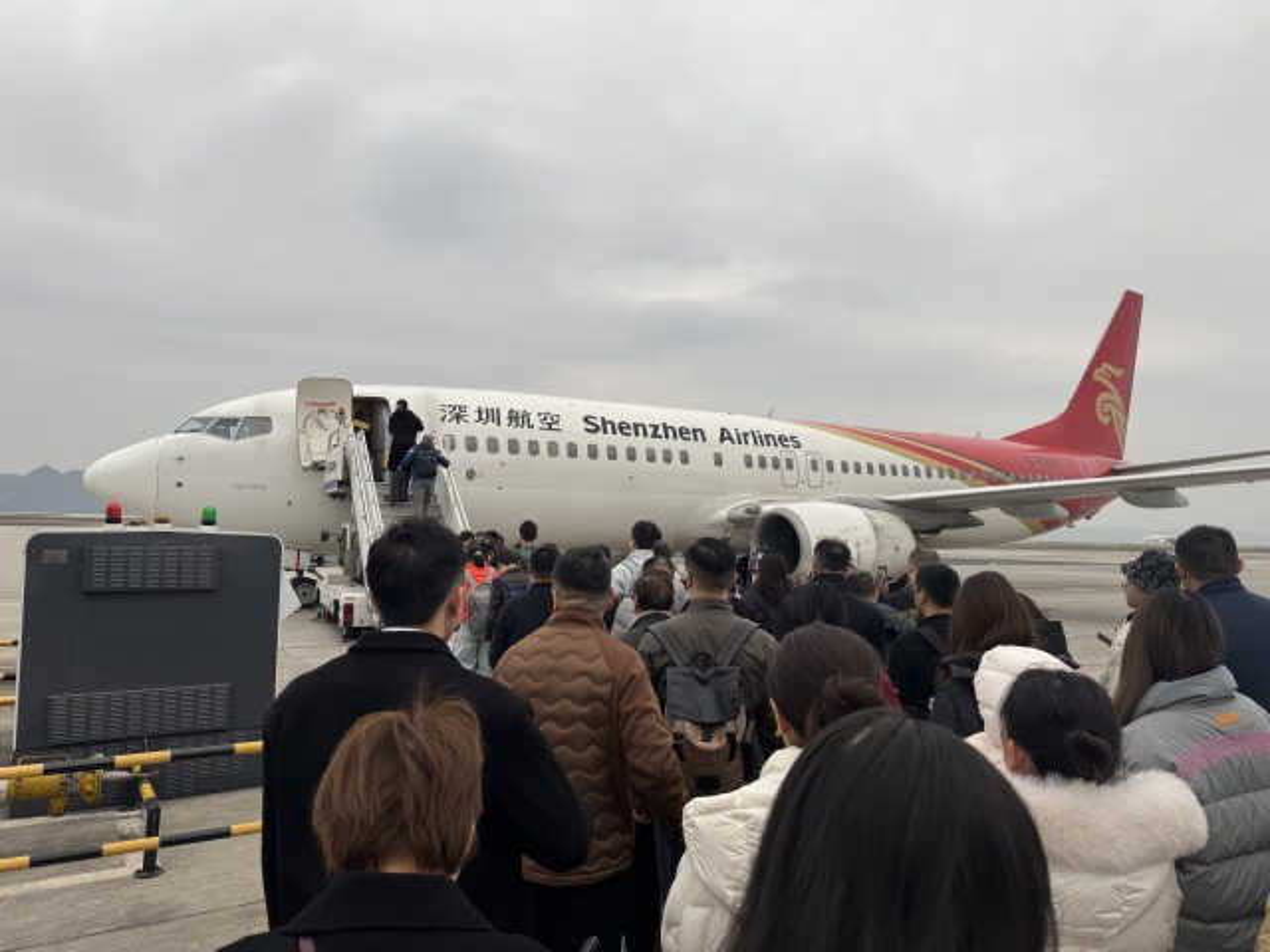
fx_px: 881
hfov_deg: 71.6
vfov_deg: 56.8
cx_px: 635
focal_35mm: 24
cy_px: 476
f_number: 1.78
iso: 80
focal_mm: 6.76
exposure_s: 1/368
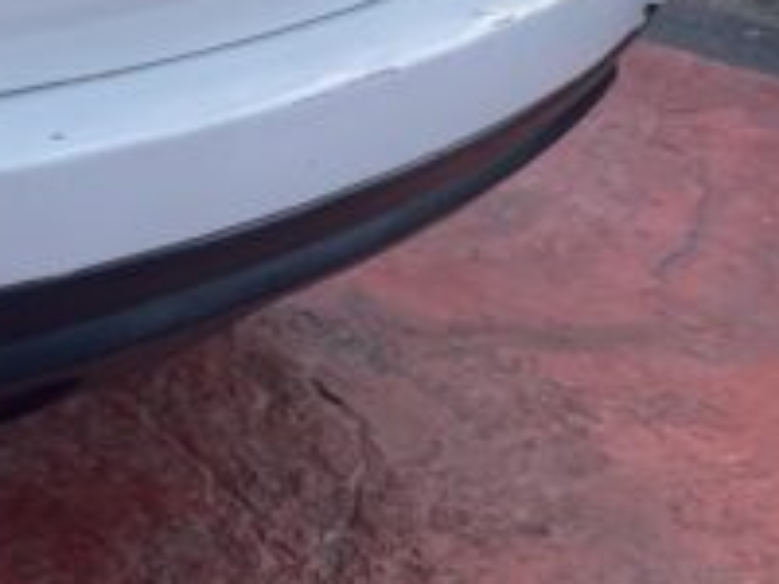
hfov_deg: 16.1
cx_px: -612
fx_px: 2340
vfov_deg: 13.5
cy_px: -261
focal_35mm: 104
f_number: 1.6
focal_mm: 4.2
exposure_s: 1/266
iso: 32
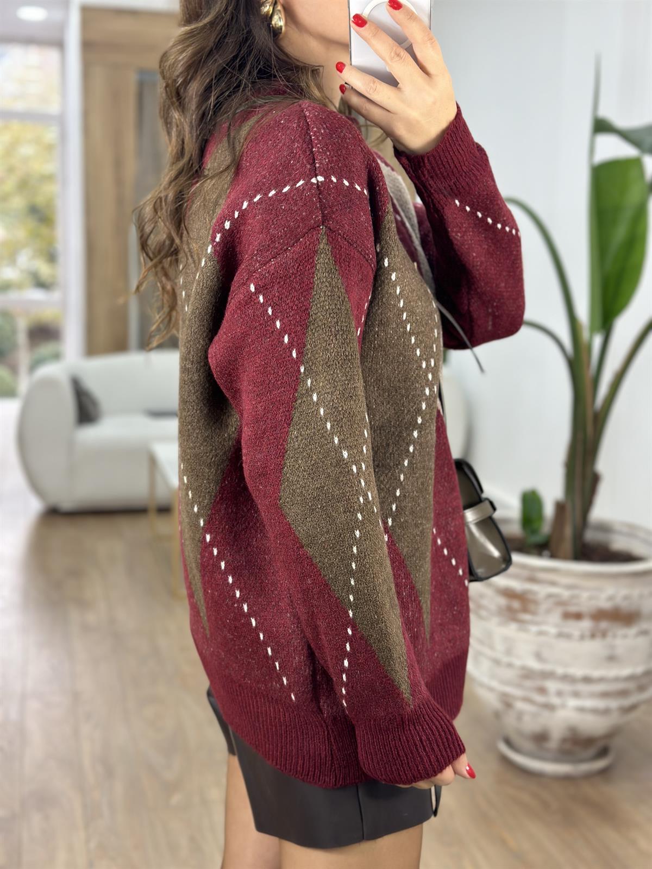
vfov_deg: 39.7
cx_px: 326
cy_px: 434
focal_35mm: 48
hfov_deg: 30.3
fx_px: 1205
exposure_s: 1/100
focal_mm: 6.86
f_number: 1.78
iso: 125
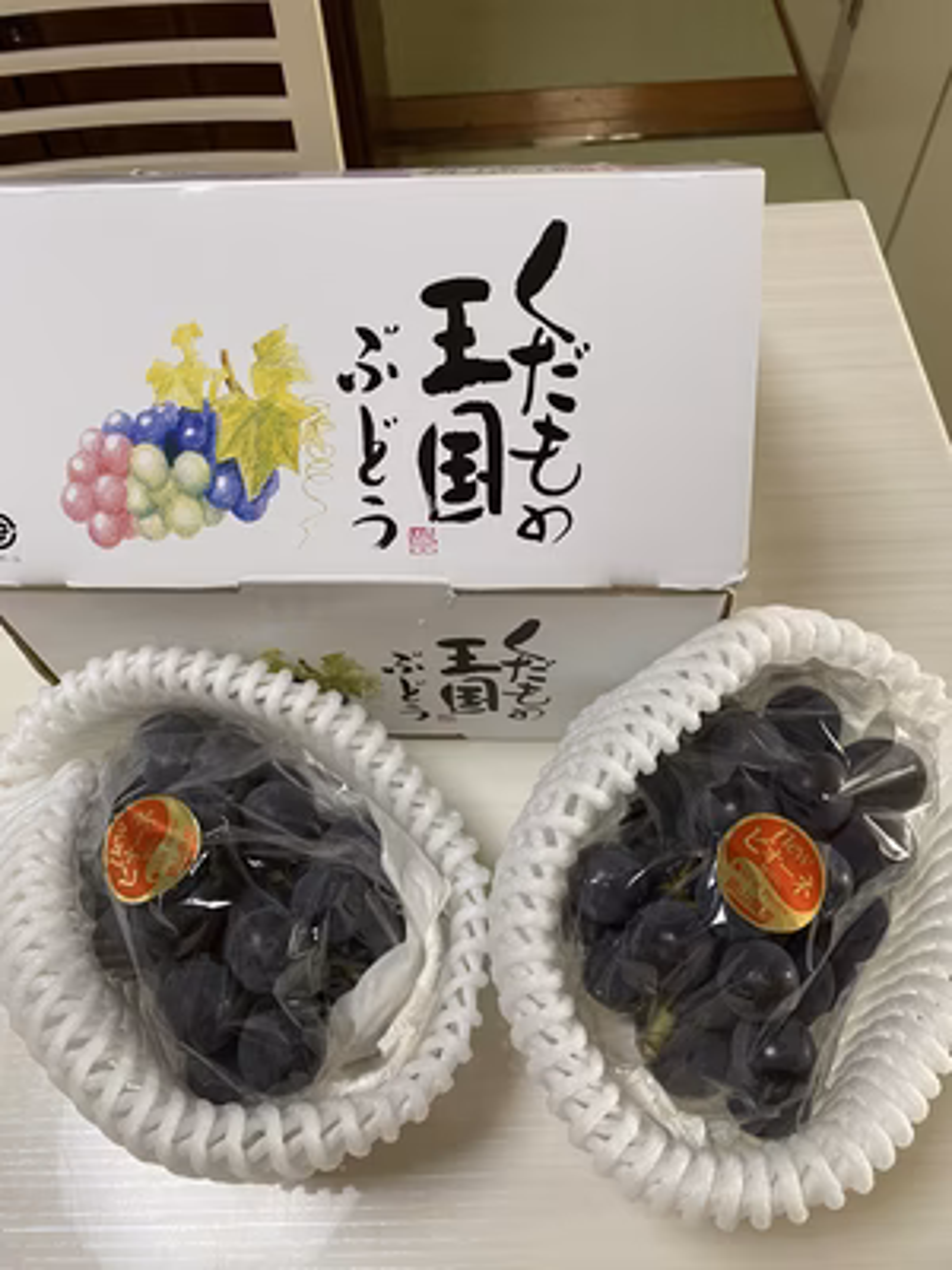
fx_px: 953
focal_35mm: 26
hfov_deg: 53.1
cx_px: 476
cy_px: 635
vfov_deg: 67.3
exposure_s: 1/60
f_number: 1.8
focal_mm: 4.25
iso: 100
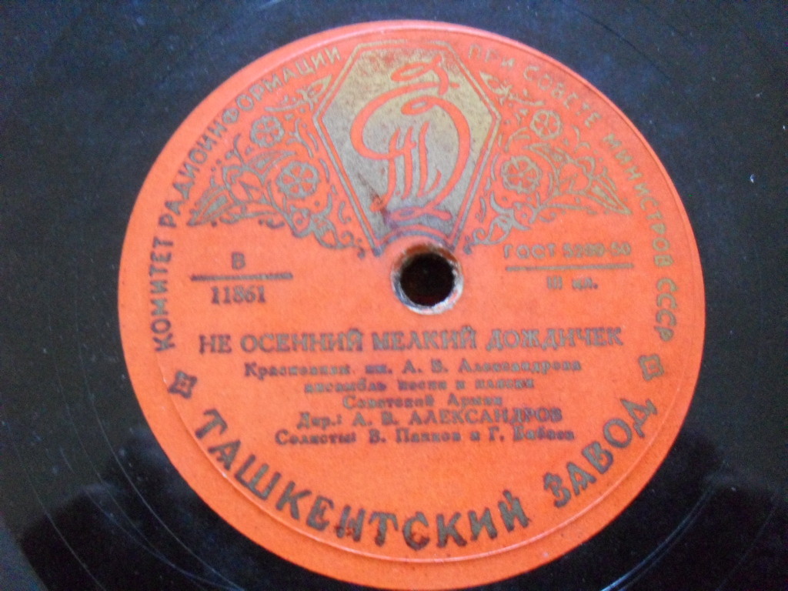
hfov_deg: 49.0
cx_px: 394
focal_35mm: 38
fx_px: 865
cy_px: 296
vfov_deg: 37.7
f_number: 2.8
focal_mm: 6.3
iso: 400
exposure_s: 1/8
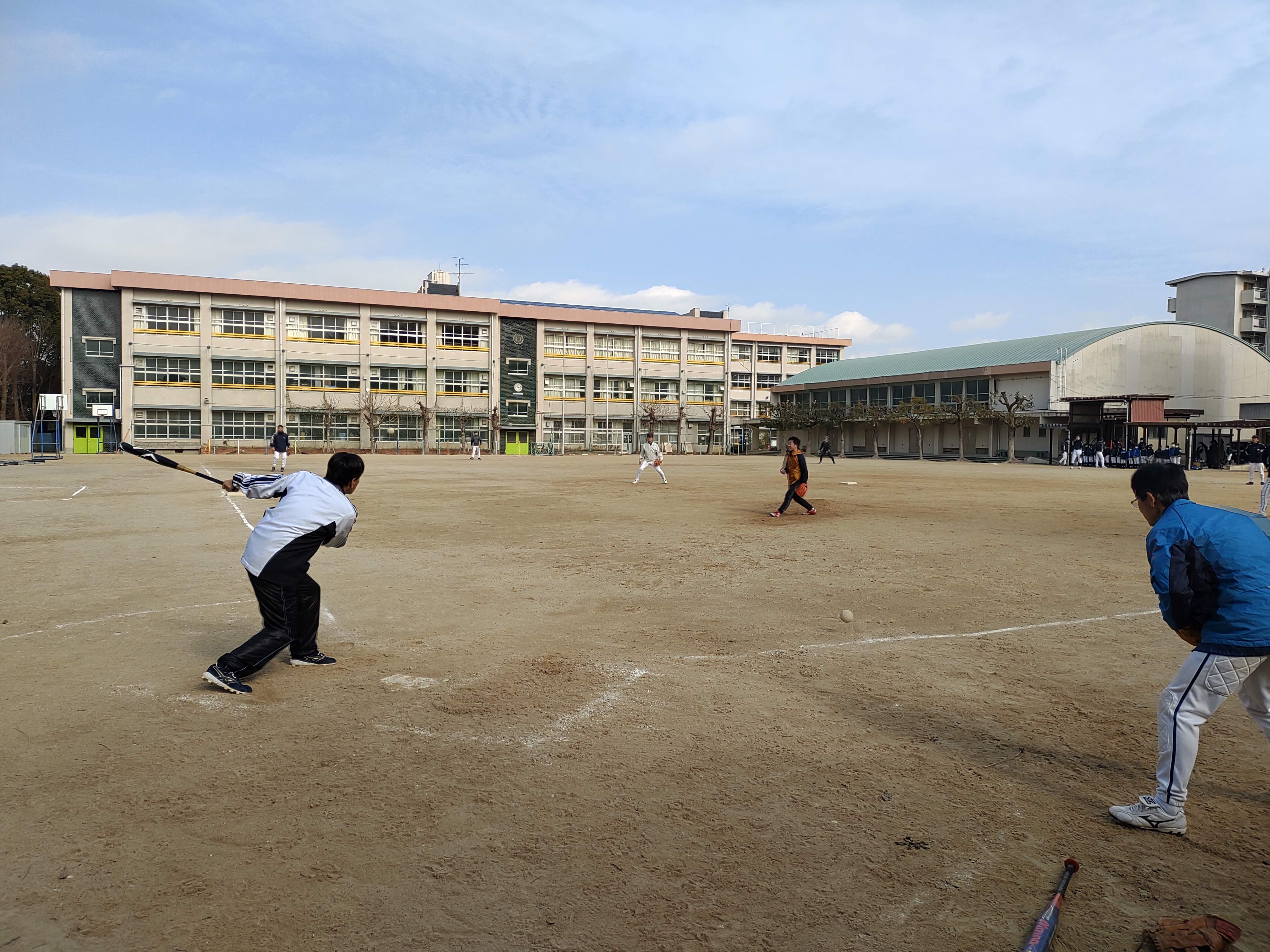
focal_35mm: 27
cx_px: 635
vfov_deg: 51.4
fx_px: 991
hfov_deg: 65.3
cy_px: 476
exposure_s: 1/2024
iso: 100
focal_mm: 4.71
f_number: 1.79
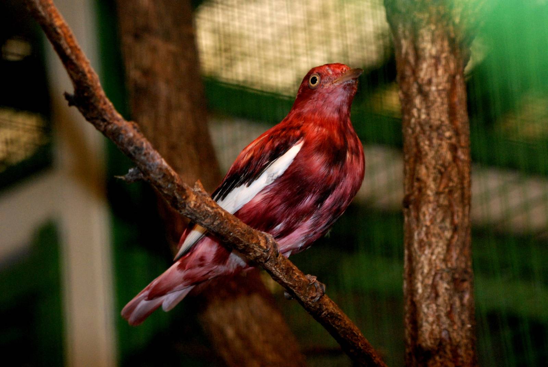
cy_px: 184
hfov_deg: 12.4
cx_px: 274
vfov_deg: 8.3
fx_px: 2515
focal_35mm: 165
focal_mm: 110
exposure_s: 1/60
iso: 1600
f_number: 5.6
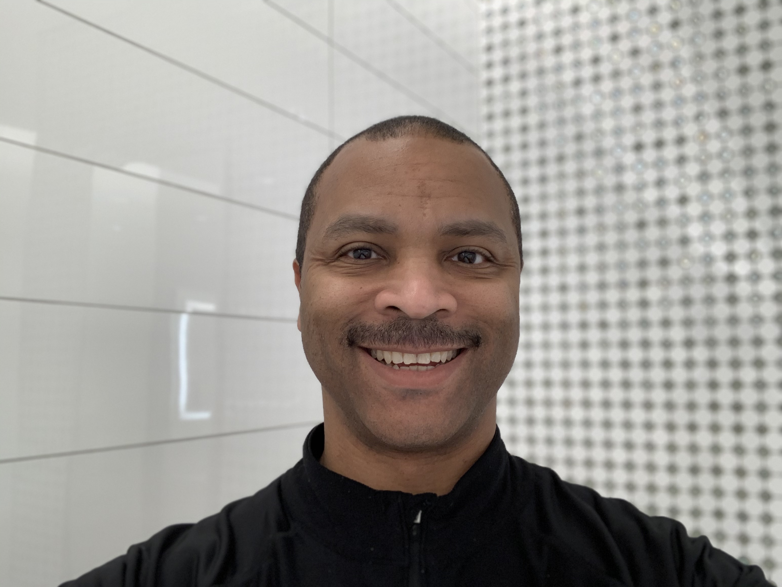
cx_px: 391
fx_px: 723
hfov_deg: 56.8
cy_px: 294
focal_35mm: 32
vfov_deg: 44.2
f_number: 2.2
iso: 80
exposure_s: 1/60
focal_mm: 2.87
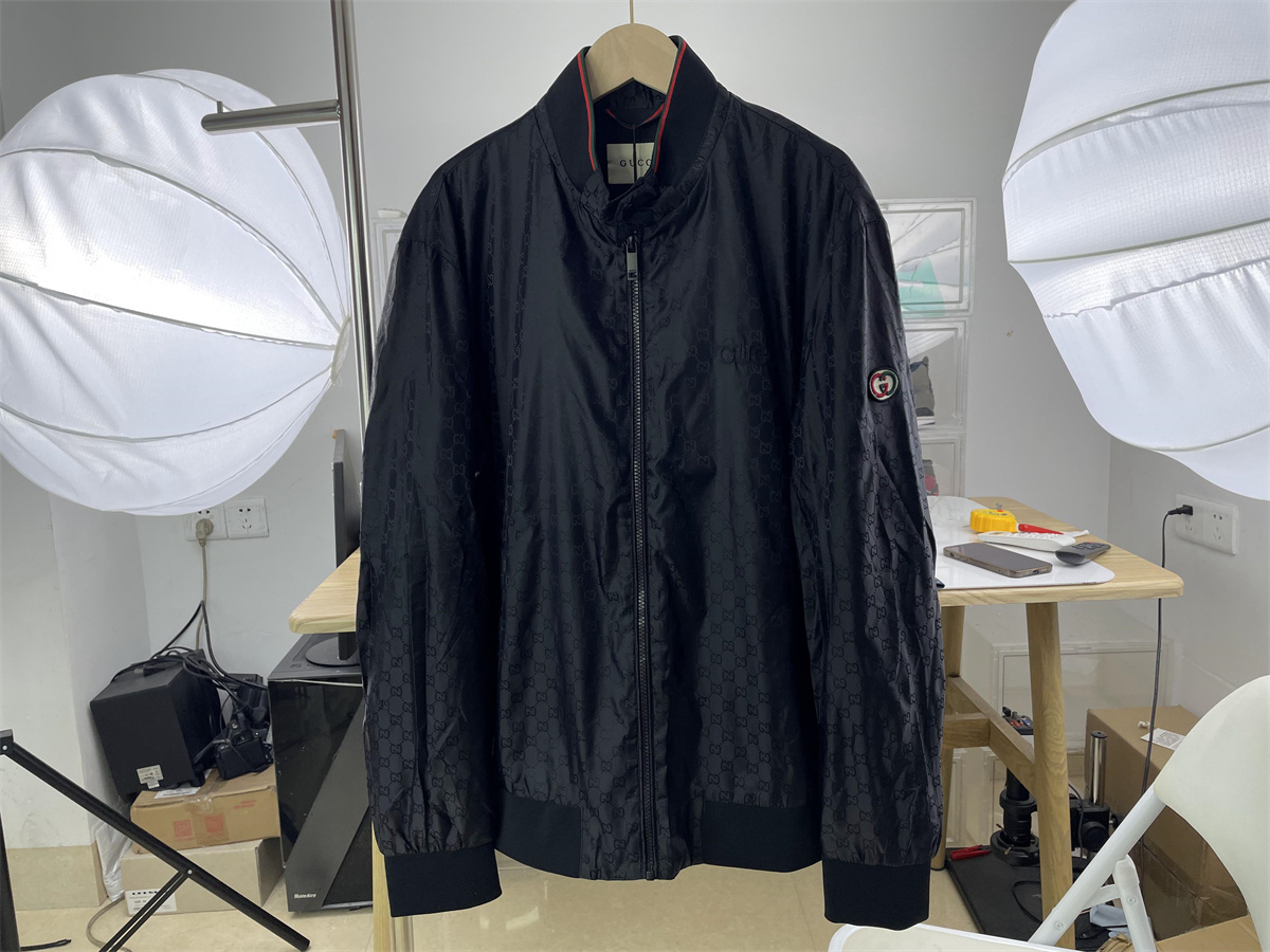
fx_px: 954
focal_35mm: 26
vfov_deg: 53.1
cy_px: 476
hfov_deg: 67.3
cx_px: 635
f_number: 1.6
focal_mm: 4.2
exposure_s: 1/159
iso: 32
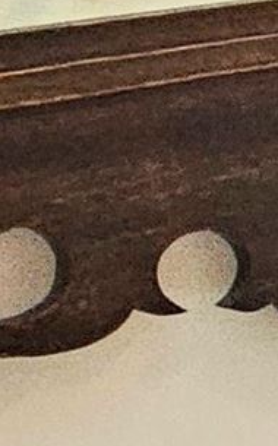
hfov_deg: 5.2
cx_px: 1661
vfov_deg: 15.0
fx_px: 1689
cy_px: 284
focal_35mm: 139
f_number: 2.2
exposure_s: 1/60
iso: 400
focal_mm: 2.2
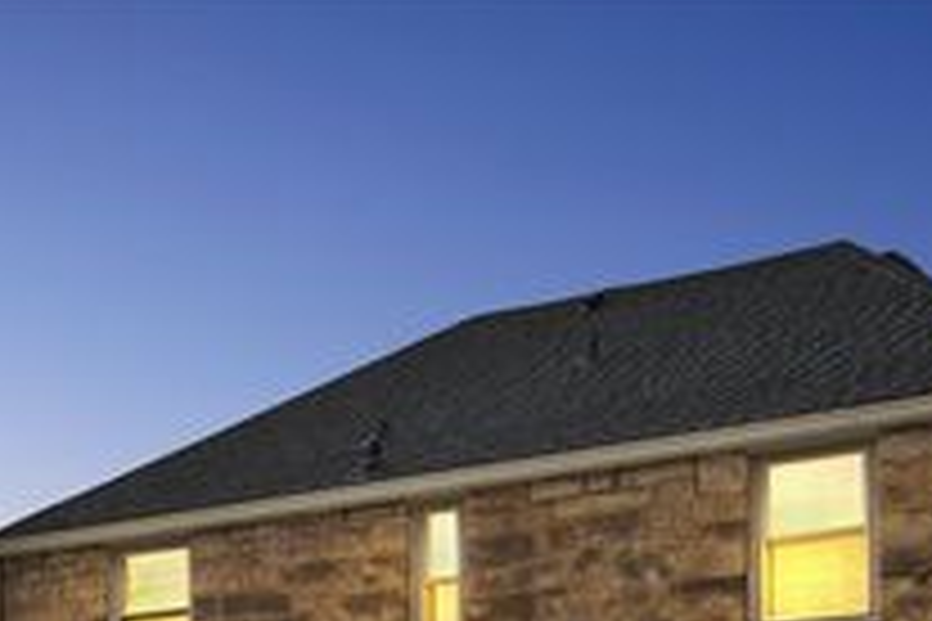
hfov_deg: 27.0
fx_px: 1942
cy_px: 731
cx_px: 468
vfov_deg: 17.4
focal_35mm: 75
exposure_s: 1/40
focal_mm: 31
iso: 800
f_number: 8
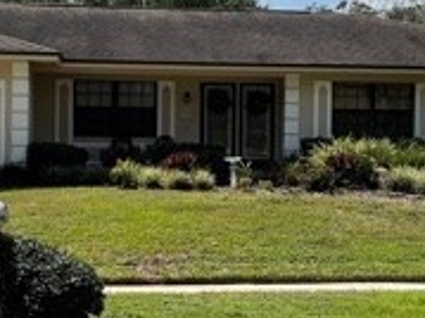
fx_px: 1141
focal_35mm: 93
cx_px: 230
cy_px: 154
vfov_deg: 15.9
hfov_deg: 21.1
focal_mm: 4.2
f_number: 1.6
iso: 32
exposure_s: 1/5814
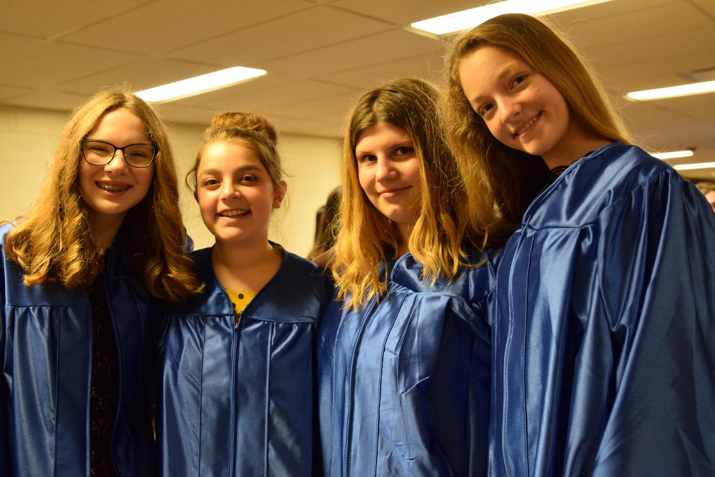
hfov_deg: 49.6
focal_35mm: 39
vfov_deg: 34.2
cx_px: 358
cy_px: 238
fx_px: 774
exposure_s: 1/40
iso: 800
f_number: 2.8
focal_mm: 26
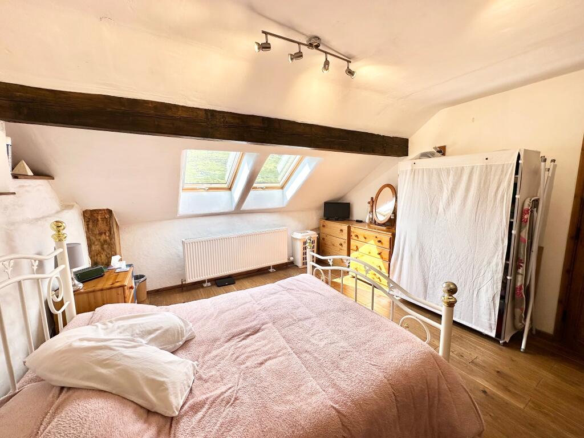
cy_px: 219
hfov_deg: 102.1
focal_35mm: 14
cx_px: 292
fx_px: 236
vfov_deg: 85.7
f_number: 2.2
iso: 40
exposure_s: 1/264
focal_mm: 2.22
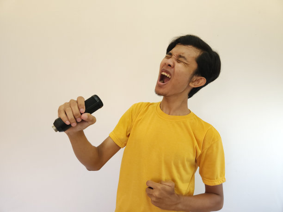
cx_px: 142
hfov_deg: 73.9
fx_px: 188
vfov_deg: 58.9
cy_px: 106
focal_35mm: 23
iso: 250
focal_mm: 5.4
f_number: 1.8
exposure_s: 1/90
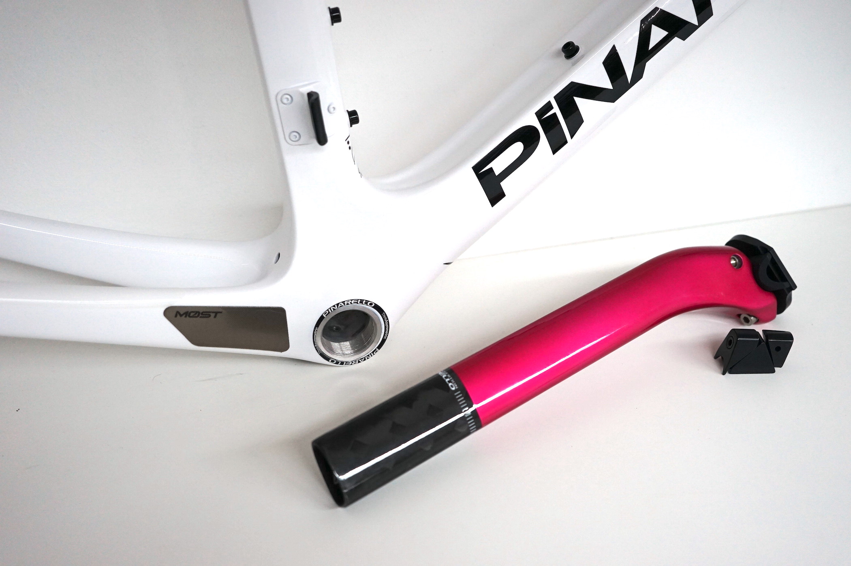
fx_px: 897
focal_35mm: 38
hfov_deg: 50.7
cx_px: 426
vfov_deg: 35.0
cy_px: 283
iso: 1250
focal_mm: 38
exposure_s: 1/160
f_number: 4
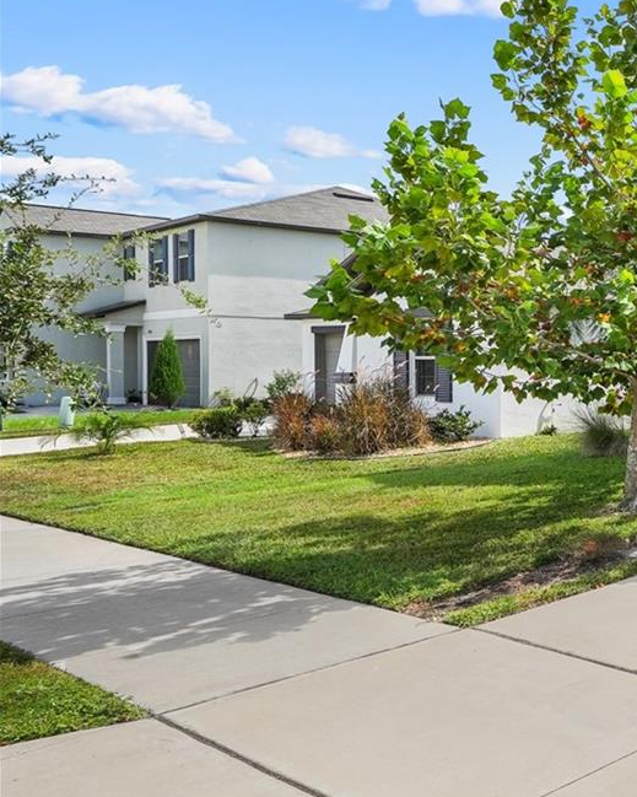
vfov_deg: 49.0
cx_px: 981
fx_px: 872
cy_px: 364
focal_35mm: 37
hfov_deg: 26.8
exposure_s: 1/640
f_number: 9
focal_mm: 16
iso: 250
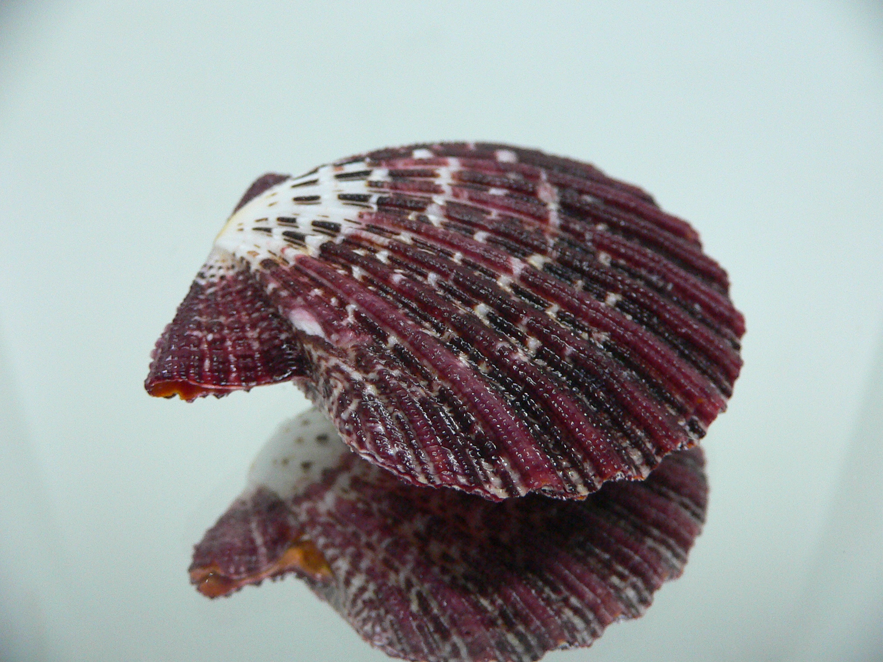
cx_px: 442
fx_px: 893
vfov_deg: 40.7
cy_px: 331
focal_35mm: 35
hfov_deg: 52.6
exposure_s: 1/30
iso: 200
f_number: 2.8
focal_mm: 4.6
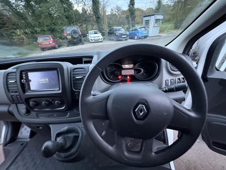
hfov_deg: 102.1
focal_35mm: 14
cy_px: 85
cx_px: 113
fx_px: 91
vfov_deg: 85.7
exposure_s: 1/30
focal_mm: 2.22
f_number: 2.2
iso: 1250
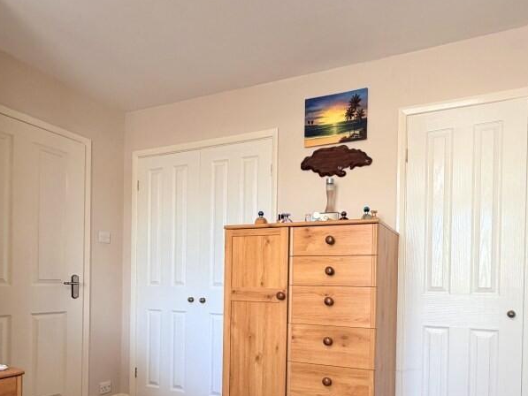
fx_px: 366
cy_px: 286
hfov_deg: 70.5
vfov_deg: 54.7
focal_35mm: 24
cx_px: 329
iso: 250
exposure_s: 1/121
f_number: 2.2
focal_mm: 2.22
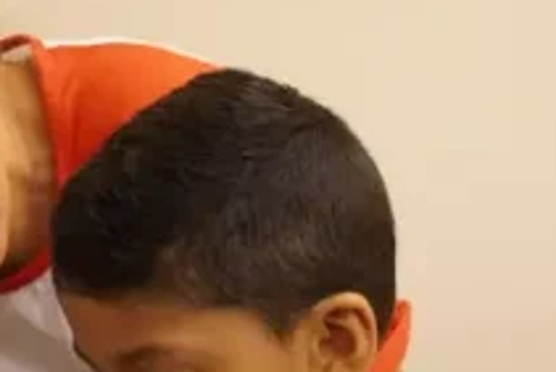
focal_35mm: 153
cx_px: 90
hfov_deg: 13.3
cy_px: 562
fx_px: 2365
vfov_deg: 8.8
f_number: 2.8
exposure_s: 1/125
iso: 3200
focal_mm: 28
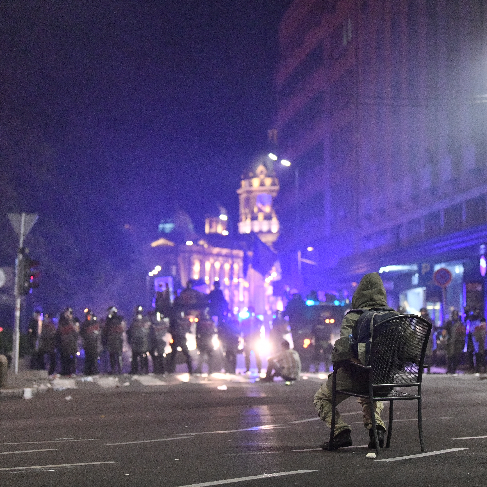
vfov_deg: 16.6
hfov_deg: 16.6
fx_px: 1671
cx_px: 309
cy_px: 244
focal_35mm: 105
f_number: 2.8
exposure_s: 1/320
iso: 10000
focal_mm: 82
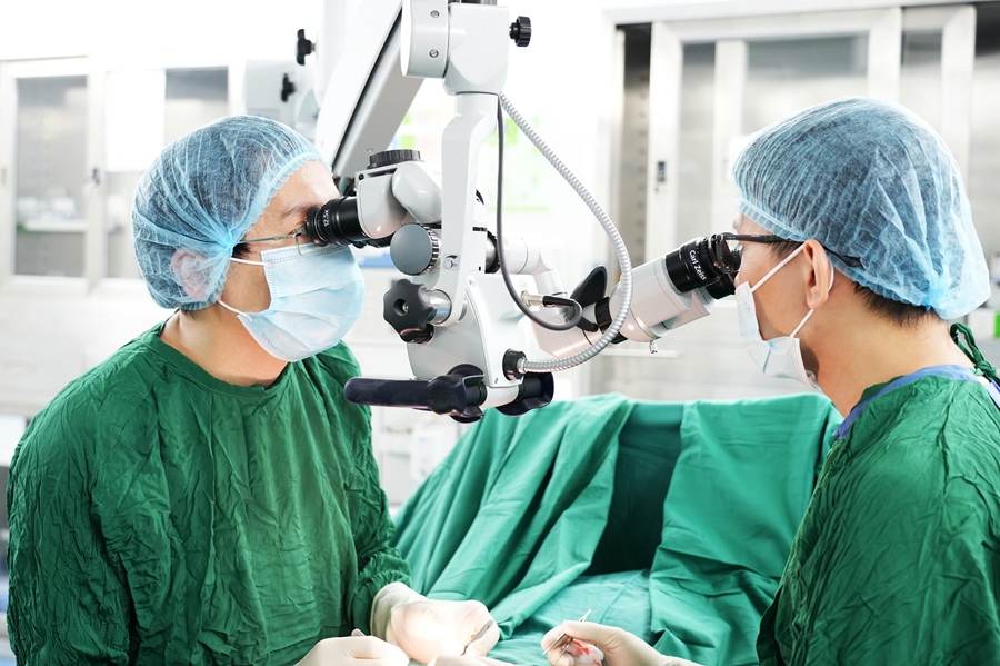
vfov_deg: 28.0
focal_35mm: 48
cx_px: 500
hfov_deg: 41.1
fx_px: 1333
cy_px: 333
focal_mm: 48
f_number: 4
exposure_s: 1/50
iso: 1000
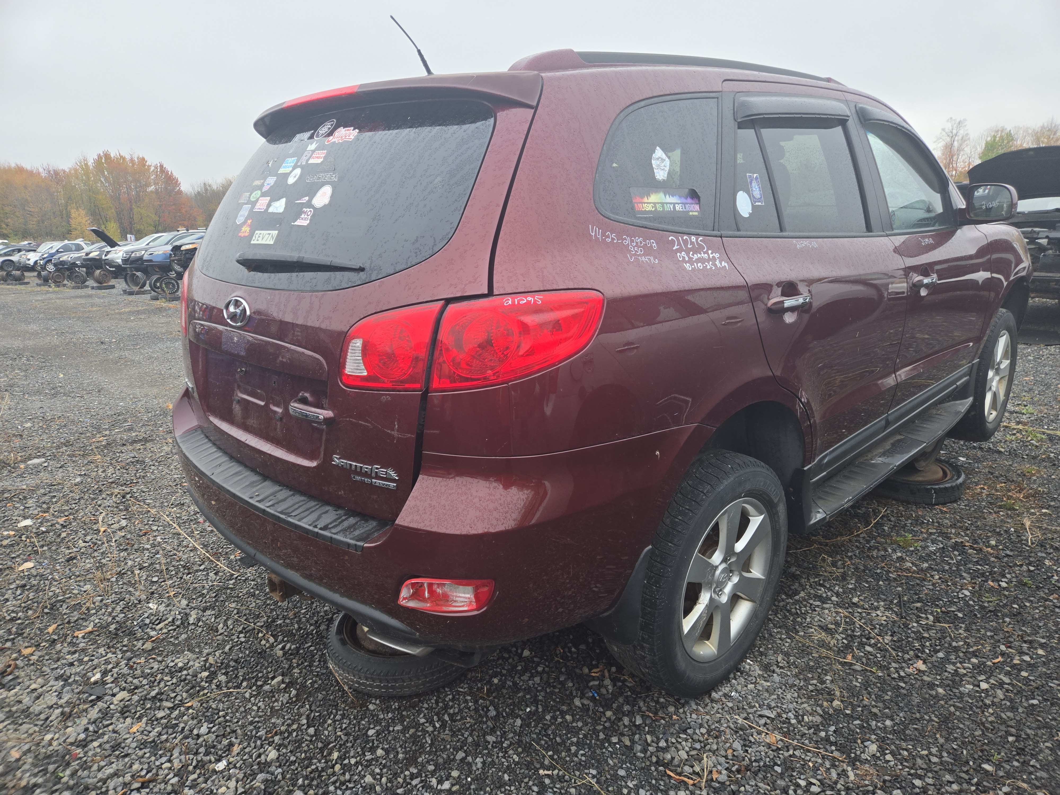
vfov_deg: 58.9
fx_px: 704
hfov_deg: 73.9
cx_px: 530
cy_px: 398
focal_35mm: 23
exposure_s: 1/180
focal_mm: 5.4
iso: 64
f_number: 1.8
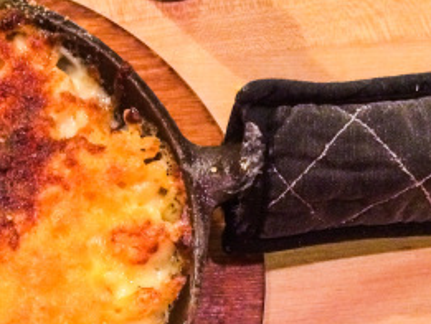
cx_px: 69
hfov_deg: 26.0
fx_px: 909
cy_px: 259
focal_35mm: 73
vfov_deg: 20.0
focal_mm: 4.12
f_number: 2.2
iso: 400
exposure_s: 1/15
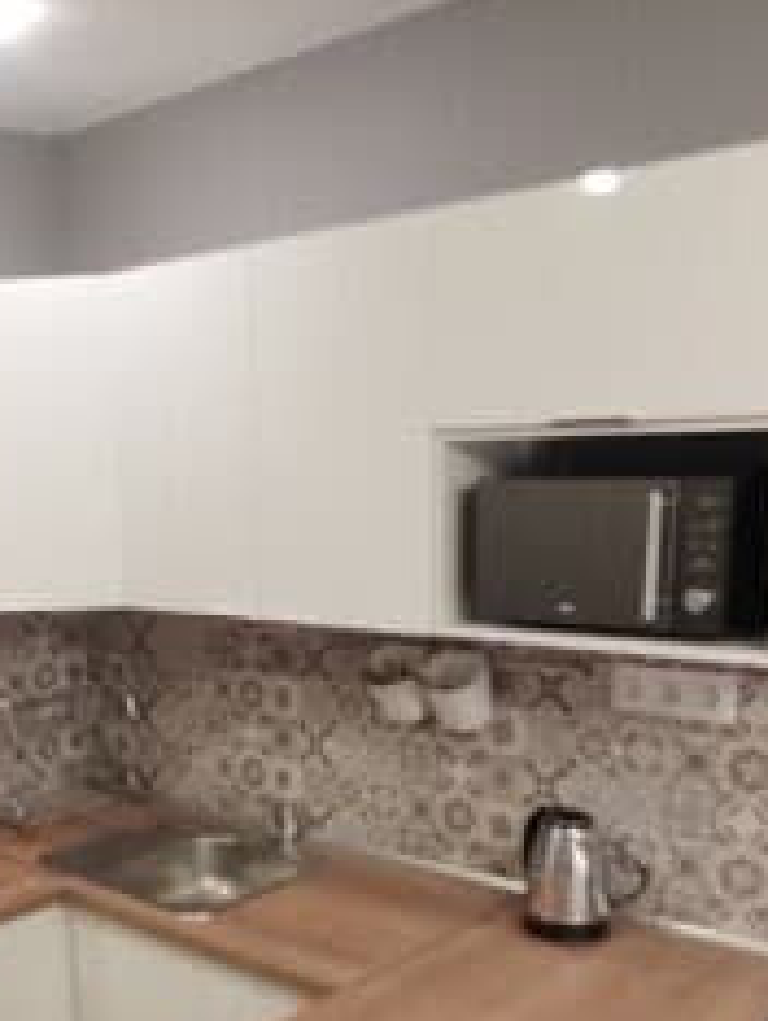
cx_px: 161
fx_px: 1211
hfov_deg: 34.2
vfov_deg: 44.1
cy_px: 772
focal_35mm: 41
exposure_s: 1/20
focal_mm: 1.68
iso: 313
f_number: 2.2
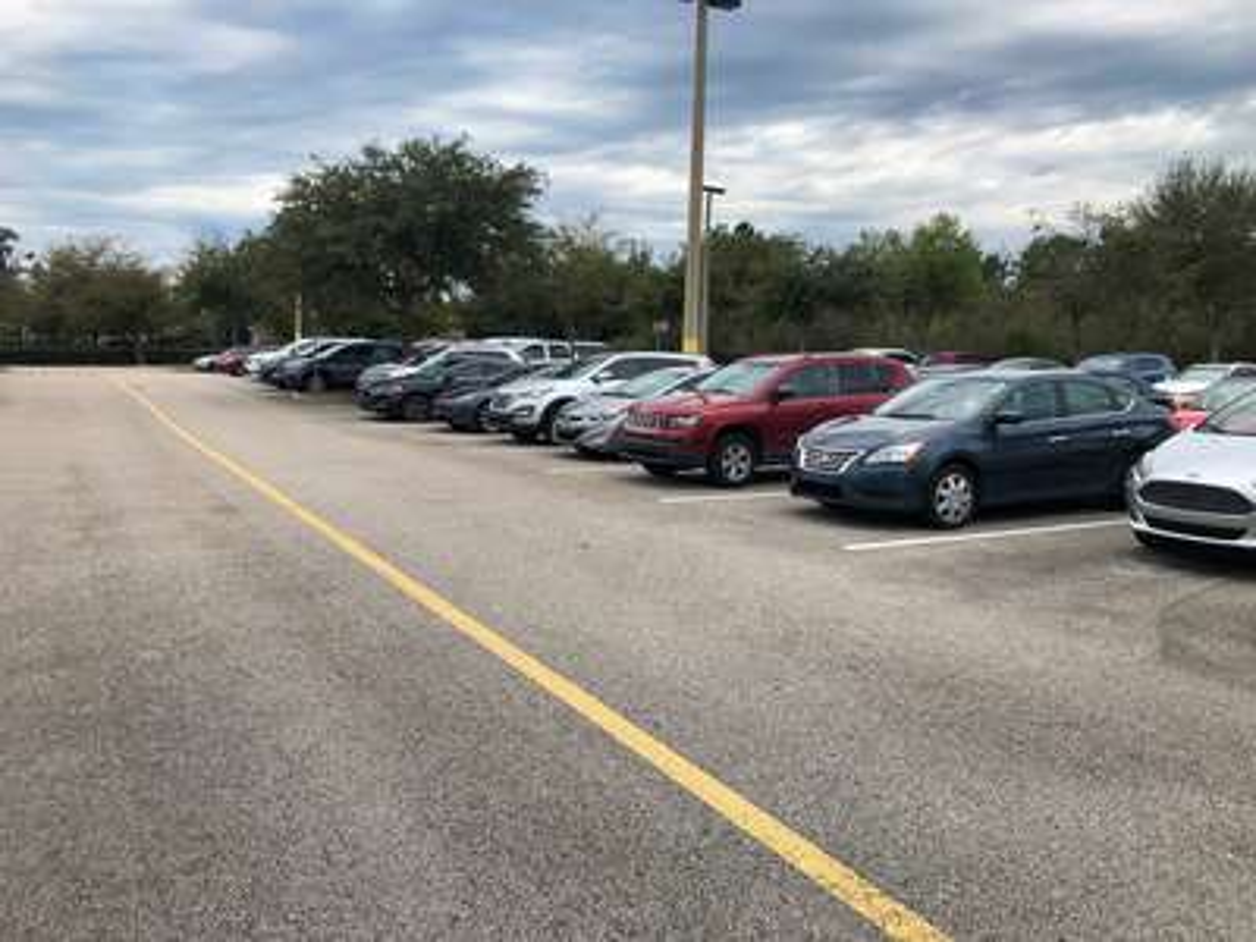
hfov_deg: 63.4
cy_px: 471
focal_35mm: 28
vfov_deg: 49.7
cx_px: 628
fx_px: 1016
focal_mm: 4
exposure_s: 1/1412
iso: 20
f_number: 1.8
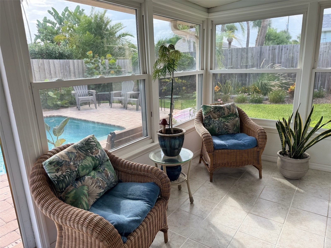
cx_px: 166
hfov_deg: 71.6
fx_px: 229
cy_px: 124
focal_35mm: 24
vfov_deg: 56.8
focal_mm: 6.76
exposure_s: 1/309
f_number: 1.78
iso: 80
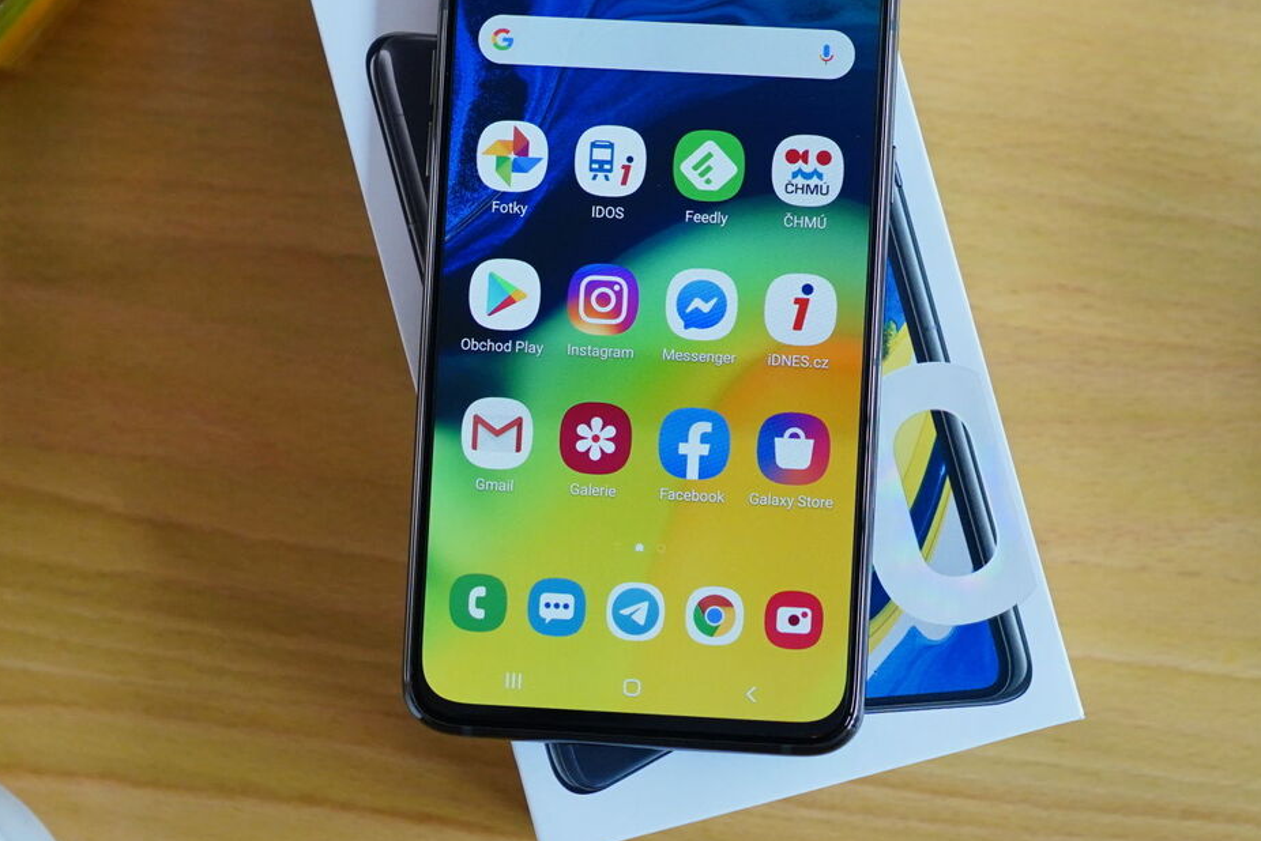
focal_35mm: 114
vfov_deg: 12.0
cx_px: 601
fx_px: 3994
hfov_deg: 17.9
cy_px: 246
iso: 2000
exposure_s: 1/800
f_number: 3.5
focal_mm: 55
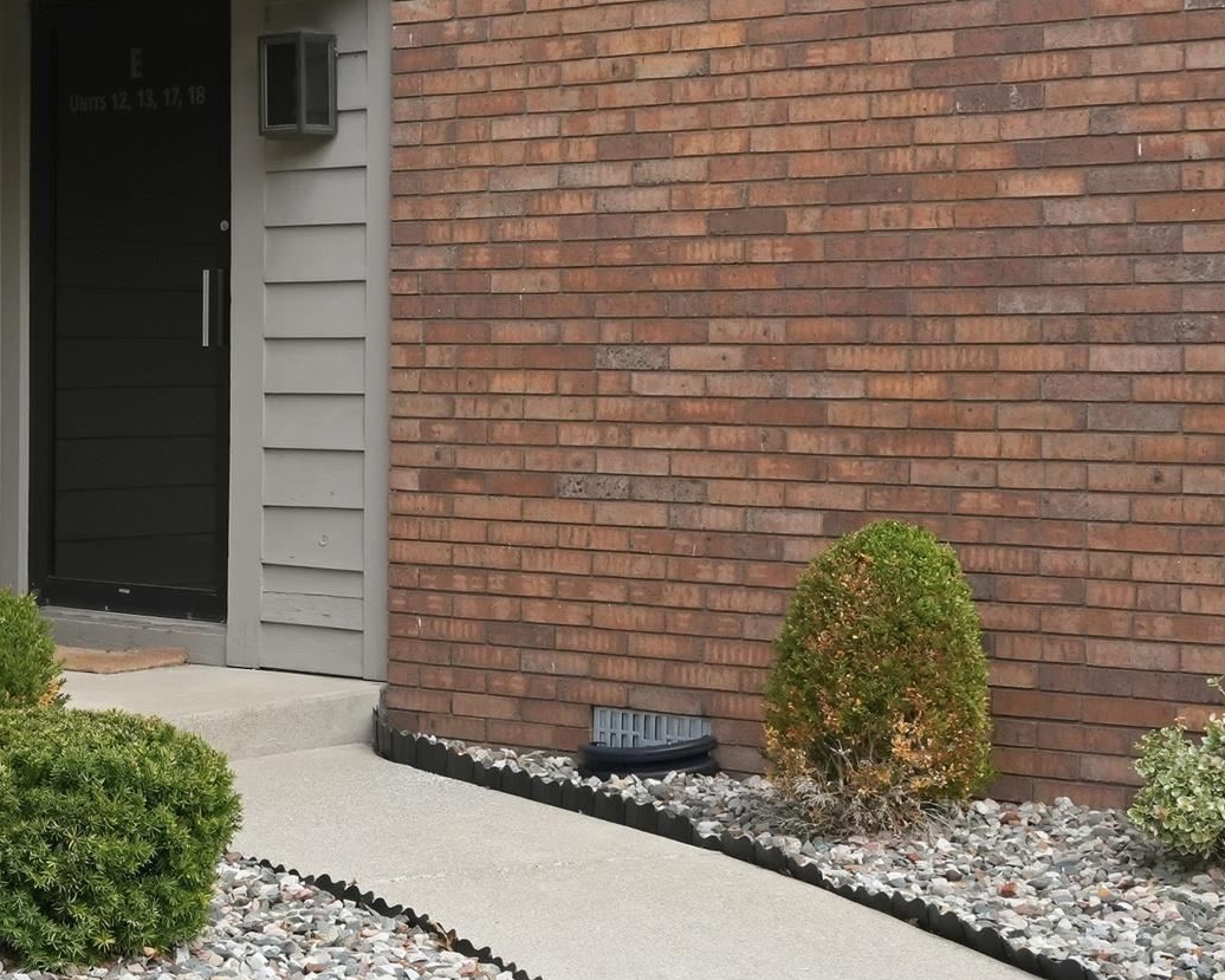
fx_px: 2833
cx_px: -176
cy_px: 296
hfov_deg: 22.8
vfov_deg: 19.5
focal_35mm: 78
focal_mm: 23
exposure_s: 1/640
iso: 800
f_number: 9
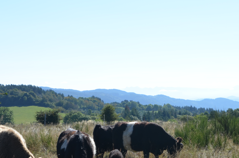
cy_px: 123
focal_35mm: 122
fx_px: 808
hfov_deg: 16.8
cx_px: 160
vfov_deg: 11.2
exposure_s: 1/250
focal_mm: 42
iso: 100
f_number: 8
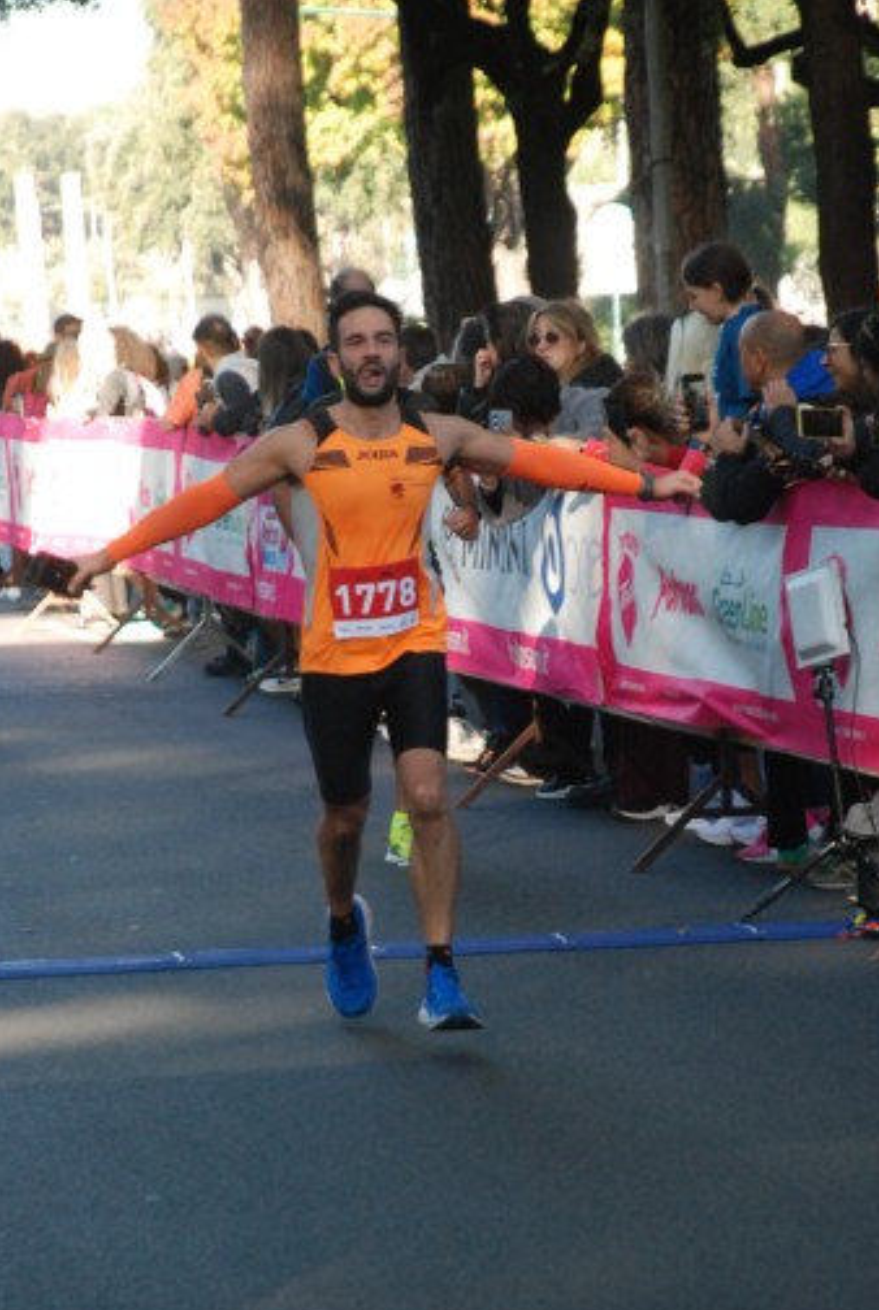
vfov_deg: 10.9
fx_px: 6842
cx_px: 493
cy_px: 756
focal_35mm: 188
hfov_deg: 7.4
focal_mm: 105
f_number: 5.6
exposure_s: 1/320
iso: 1000
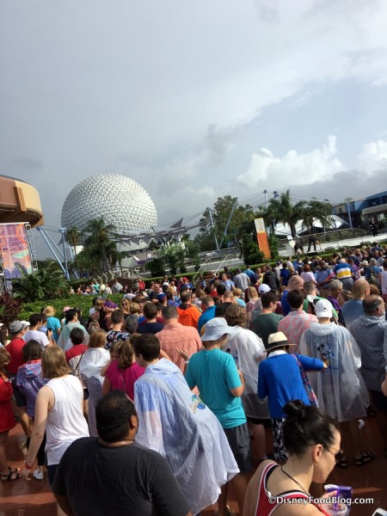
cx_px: 194
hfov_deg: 48.2
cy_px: 258
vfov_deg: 61.7
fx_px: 432
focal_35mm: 29
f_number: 2.2
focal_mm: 4.15
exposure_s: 1/1672
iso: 25
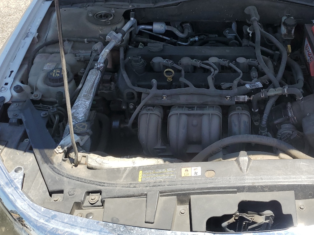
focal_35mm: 41
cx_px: 224
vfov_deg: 34.7
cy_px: 75
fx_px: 372
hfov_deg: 44.7
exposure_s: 1/1250
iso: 50
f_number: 1.5
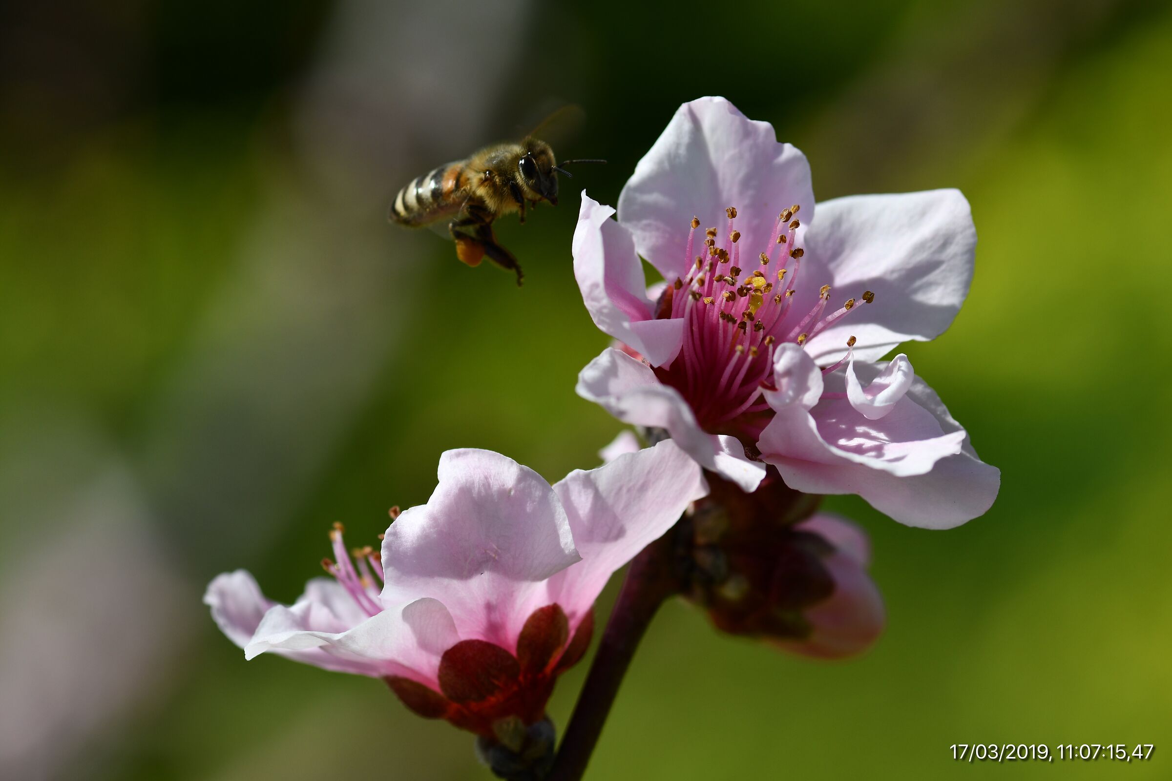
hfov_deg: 13.7
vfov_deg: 9.1
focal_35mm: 150
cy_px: 390
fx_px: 4883
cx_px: 586
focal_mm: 100
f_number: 5
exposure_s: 1/1000
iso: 160
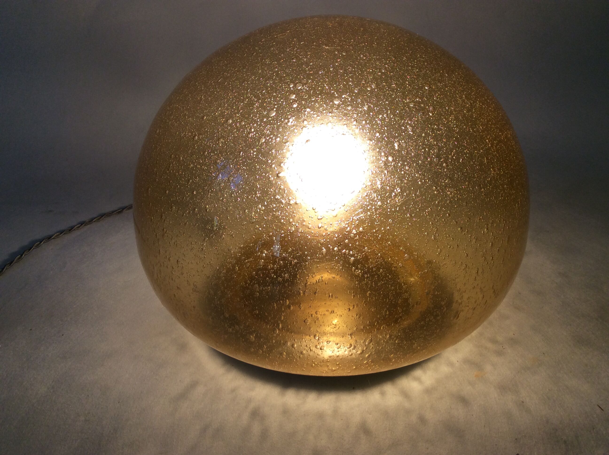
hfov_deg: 56.9
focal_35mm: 32
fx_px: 562
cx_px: 304
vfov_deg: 44.1
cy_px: 228
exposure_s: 1/248
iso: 32
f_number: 2.4
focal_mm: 3.3
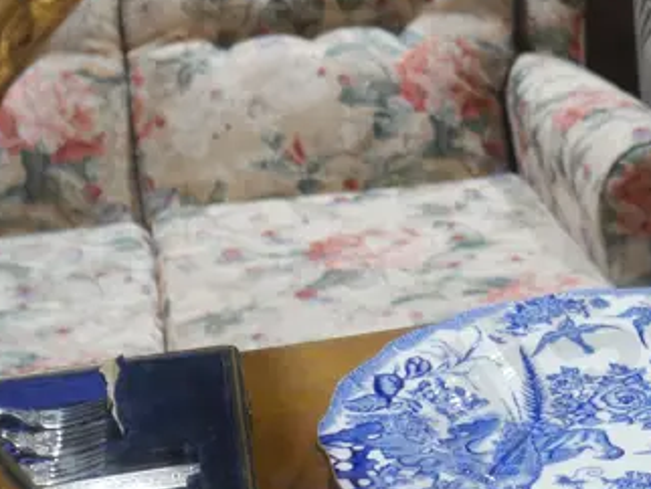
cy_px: 213
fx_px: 1675
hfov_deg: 20.7
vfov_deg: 16.6
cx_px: 762
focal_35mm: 89
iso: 200
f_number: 3.5
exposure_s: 1/60
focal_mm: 14
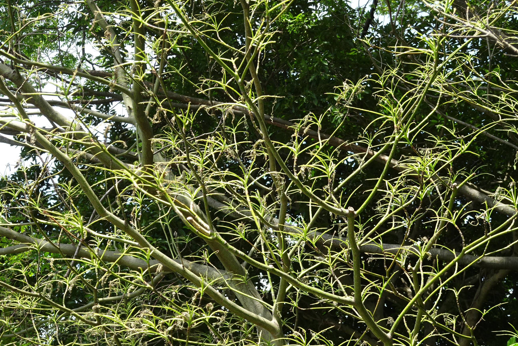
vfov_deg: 13.7
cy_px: 176
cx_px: 259
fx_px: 1439
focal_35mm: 100
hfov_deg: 20.4
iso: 80
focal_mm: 16.5
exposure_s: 1/100
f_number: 5
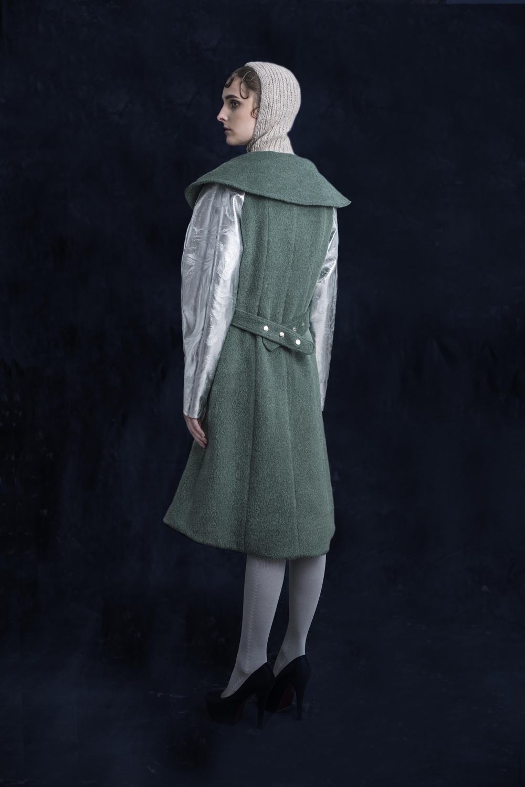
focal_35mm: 50
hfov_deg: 27.0
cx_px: 262
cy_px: 394
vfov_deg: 39.6
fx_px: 1093
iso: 80
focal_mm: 50
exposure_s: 1/250
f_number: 4
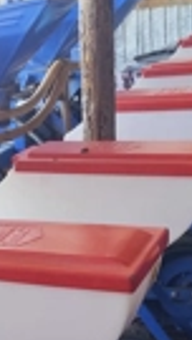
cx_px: -81
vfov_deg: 26.4
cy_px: 370
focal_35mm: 74
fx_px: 669
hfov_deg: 15.3
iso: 125
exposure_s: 1/100
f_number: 1.65
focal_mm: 6.19
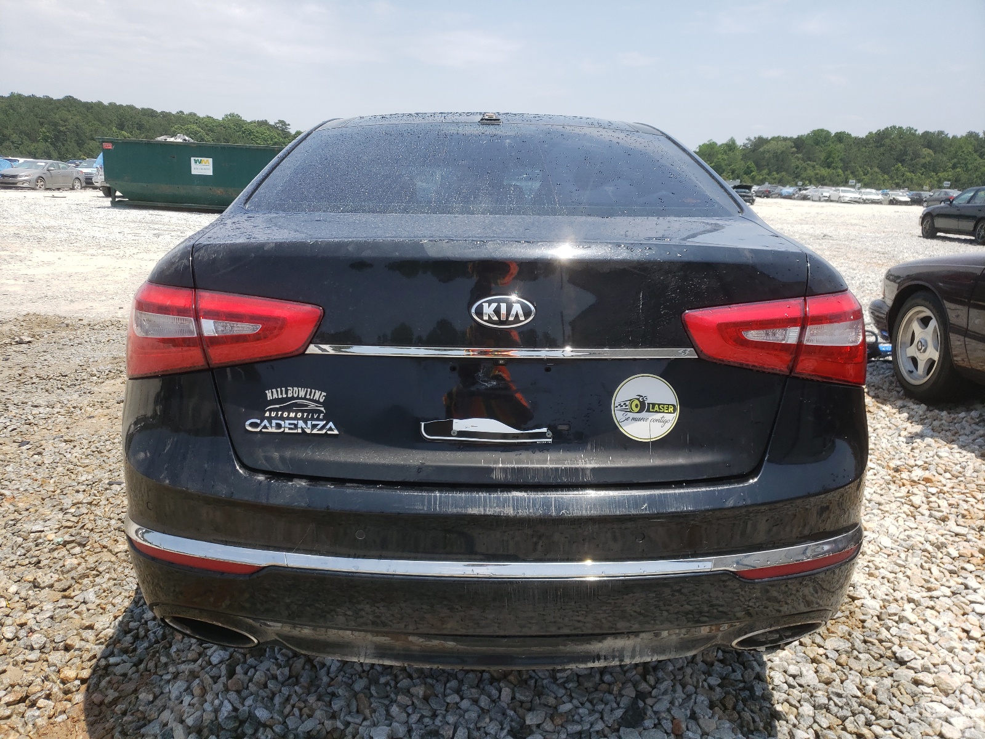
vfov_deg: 53.1
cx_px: 492
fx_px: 740
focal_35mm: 26
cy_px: 370
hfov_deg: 67.3
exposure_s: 1/2500
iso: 50
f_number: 1.5
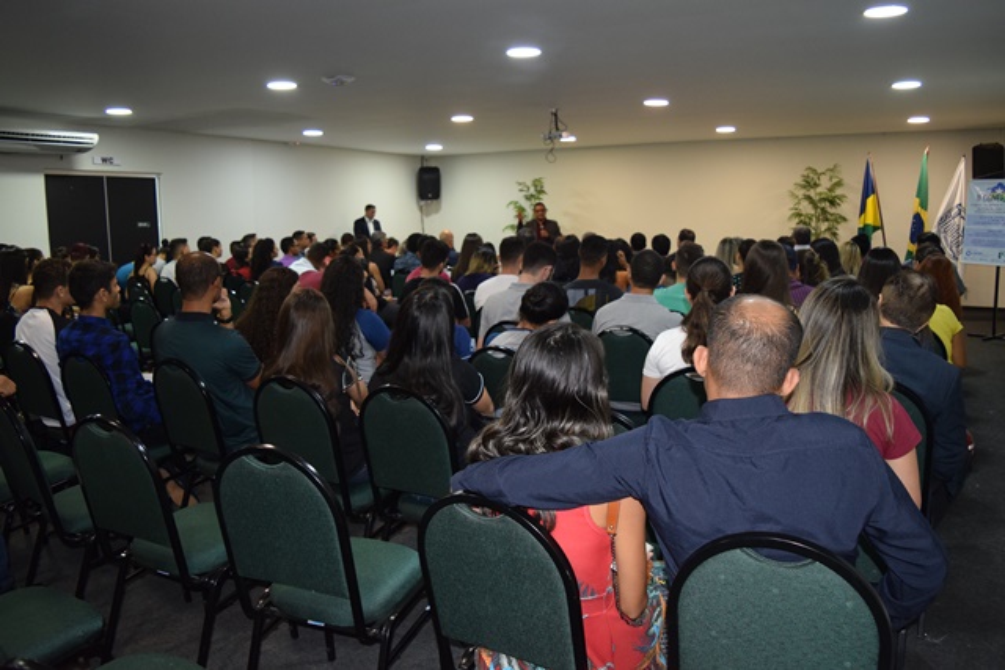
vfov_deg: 48.0
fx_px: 754
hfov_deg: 67.4
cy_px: 335
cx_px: 502
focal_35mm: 27
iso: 1400
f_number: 3.5
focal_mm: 18
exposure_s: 1/60
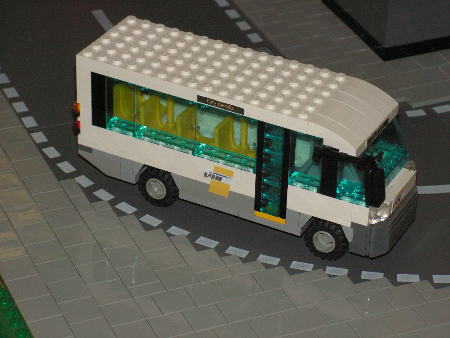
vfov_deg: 12.6
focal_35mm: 118
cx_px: 225
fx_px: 1534
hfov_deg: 16.7
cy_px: 169
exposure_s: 1/125
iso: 160
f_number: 3.4
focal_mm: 19.8
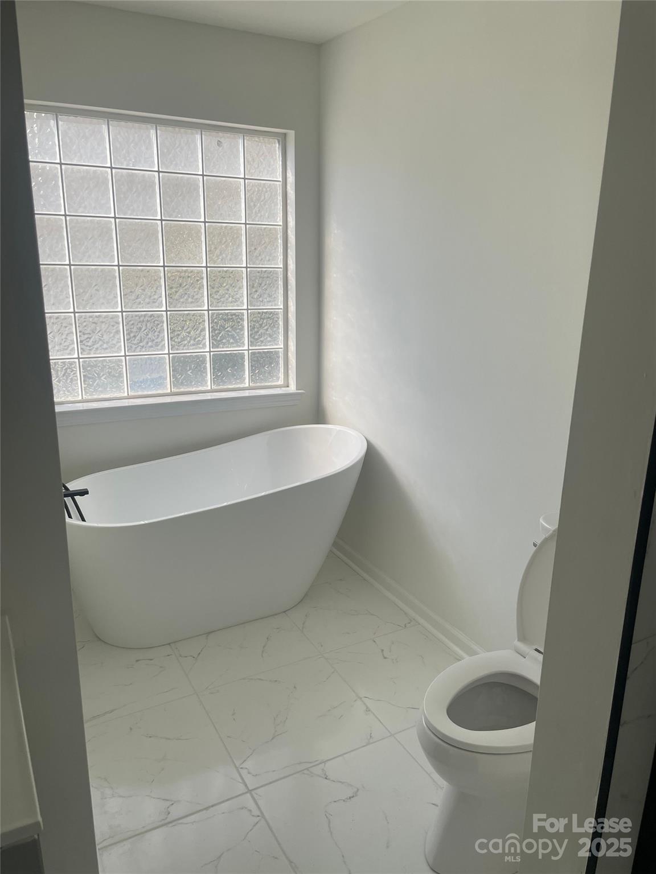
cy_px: 437
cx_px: 328
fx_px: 657
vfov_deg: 67.3
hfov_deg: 53.1
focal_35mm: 26
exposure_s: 1/932
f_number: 1.6
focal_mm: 4.2
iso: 32
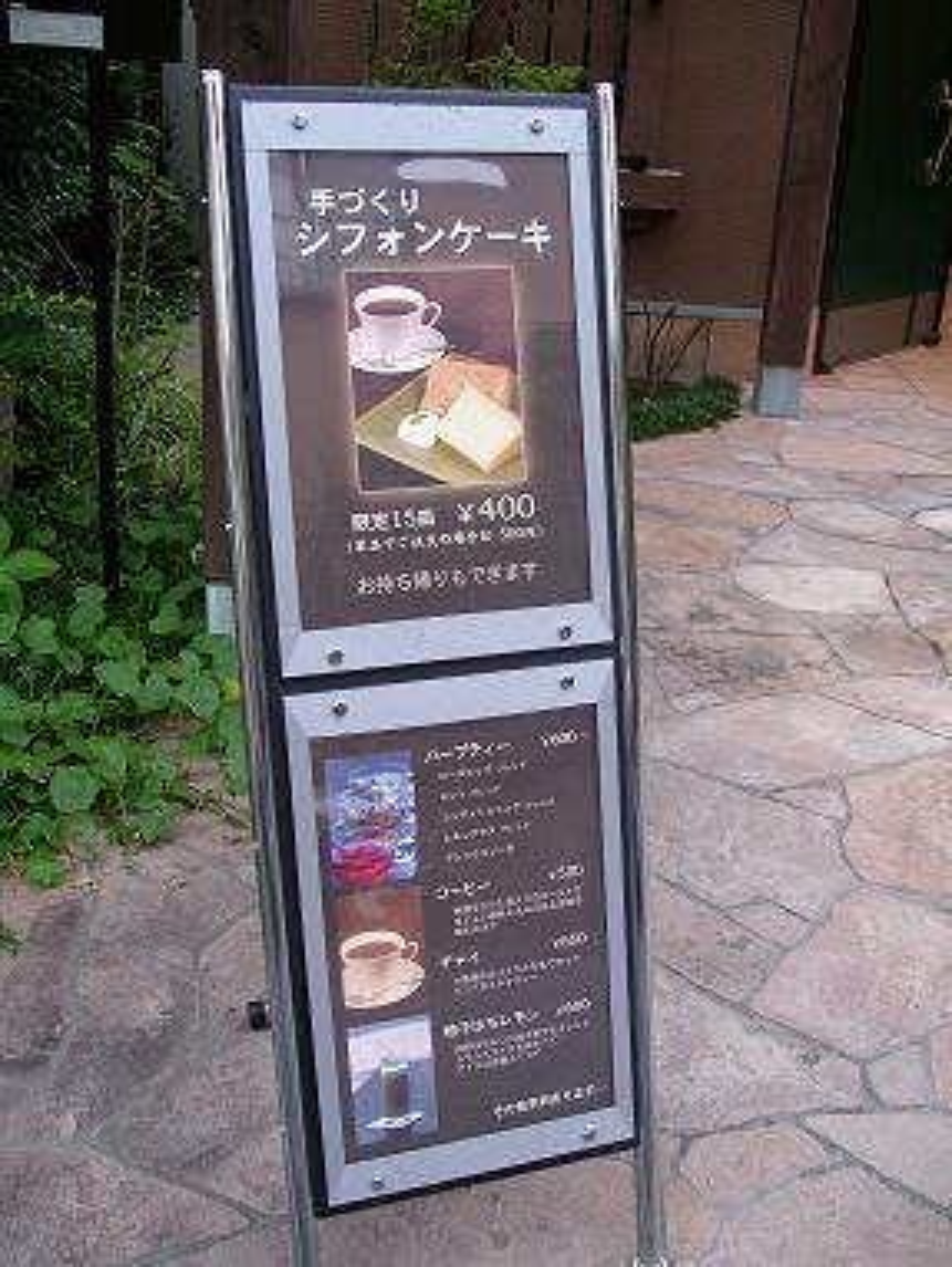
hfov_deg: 38.7
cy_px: 634
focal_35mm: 37
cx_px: 476
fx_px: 1355
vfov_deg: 50.1
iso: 200
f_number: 2.8
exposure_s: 1/40
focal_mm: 7.8
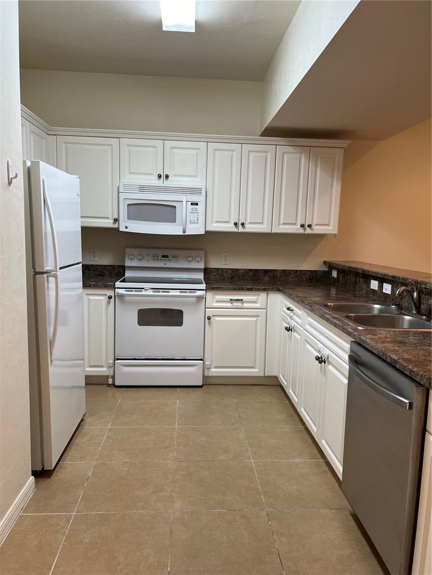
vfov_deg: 67.3
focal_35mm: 26
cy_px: 288
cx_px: 216
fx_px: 433
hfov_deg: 53.1
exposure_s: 1/60
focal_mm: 5.7
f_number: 1.5
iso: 80
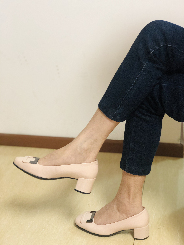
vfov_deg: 36.8
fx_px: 369
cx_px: 92
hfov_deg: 28.0
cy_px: 122
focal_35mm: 52
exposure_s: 1/25
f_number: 2.4
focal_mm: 6
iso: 160
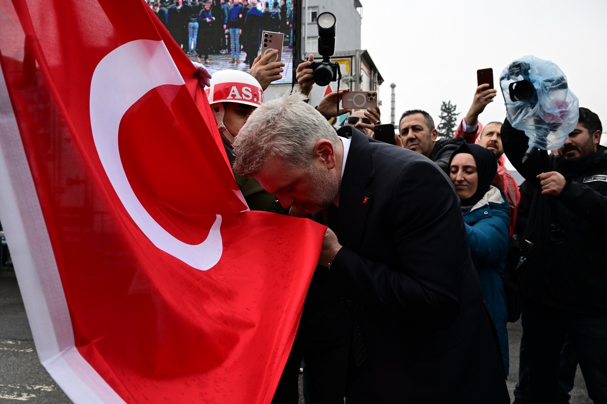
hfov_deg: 58.7
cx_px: 304
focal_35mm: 32
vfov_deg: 41.1
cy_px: 202
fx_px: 540
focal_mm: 32
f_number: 9
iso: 1600
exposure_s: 1/800
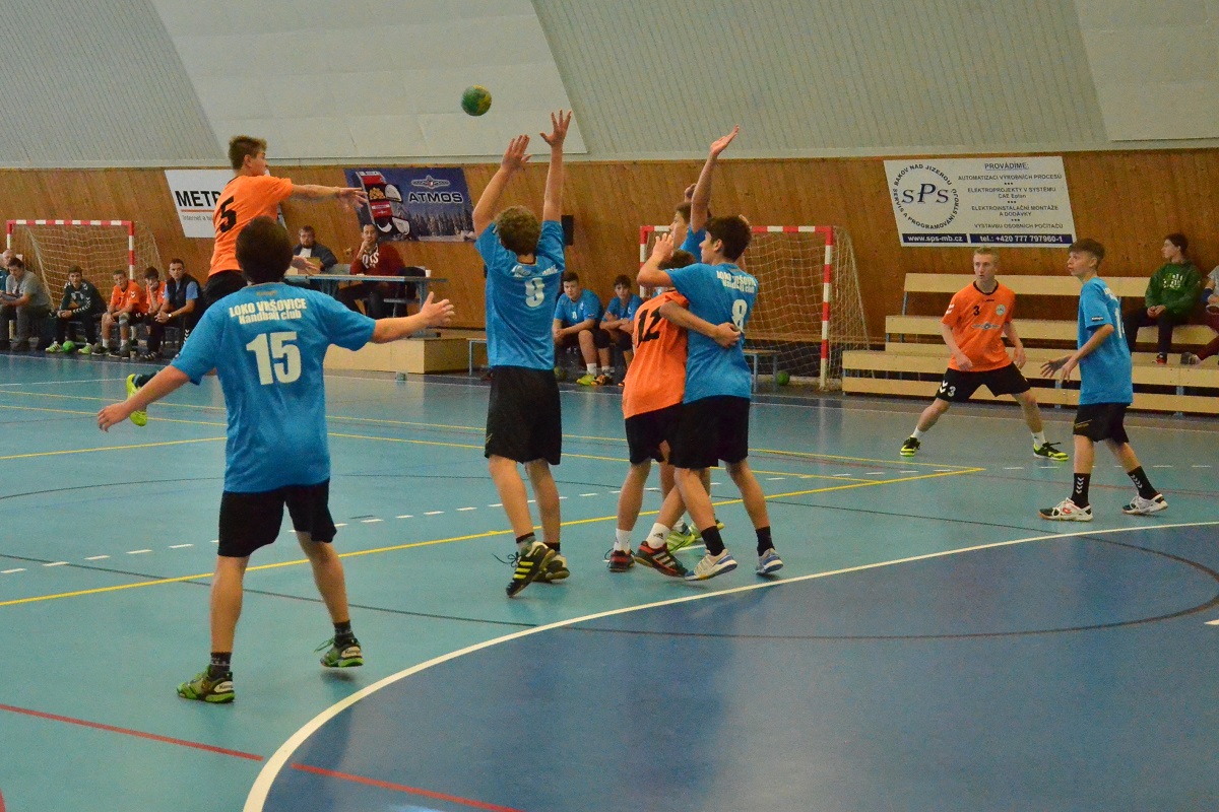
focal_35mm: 57
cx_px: 610
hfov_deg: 35.1
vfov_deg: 23.8
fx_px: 1930
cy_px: 406
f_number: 4.5
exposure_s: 1/1250
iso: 6400
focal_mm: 38
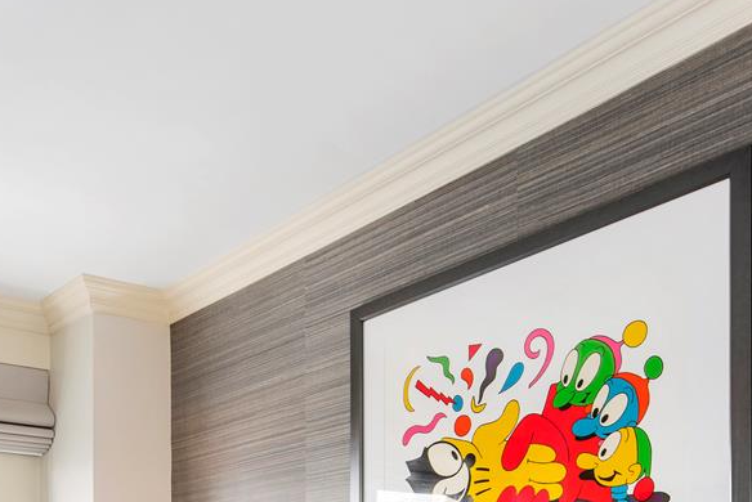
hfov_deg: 40.9
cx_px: 147
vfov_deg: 25.7
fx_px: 961
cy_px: 626
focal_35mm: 46
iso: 100
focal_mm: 14
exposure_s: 1/6
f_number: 8
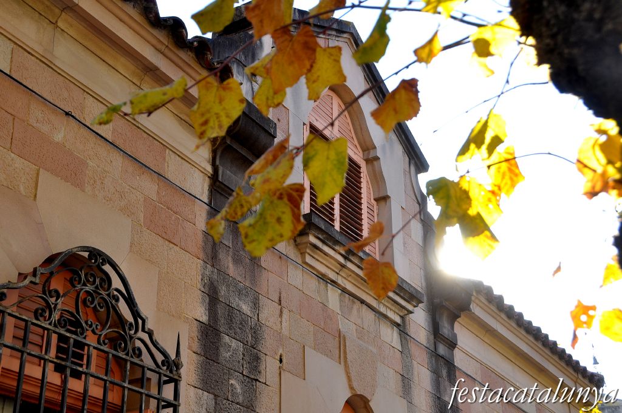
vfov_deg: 23.7
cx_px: 311
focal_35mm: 57
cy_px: 206
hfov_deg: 35.1
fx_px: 984
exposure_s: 1/160
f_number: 6.3
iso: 200
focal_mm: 38
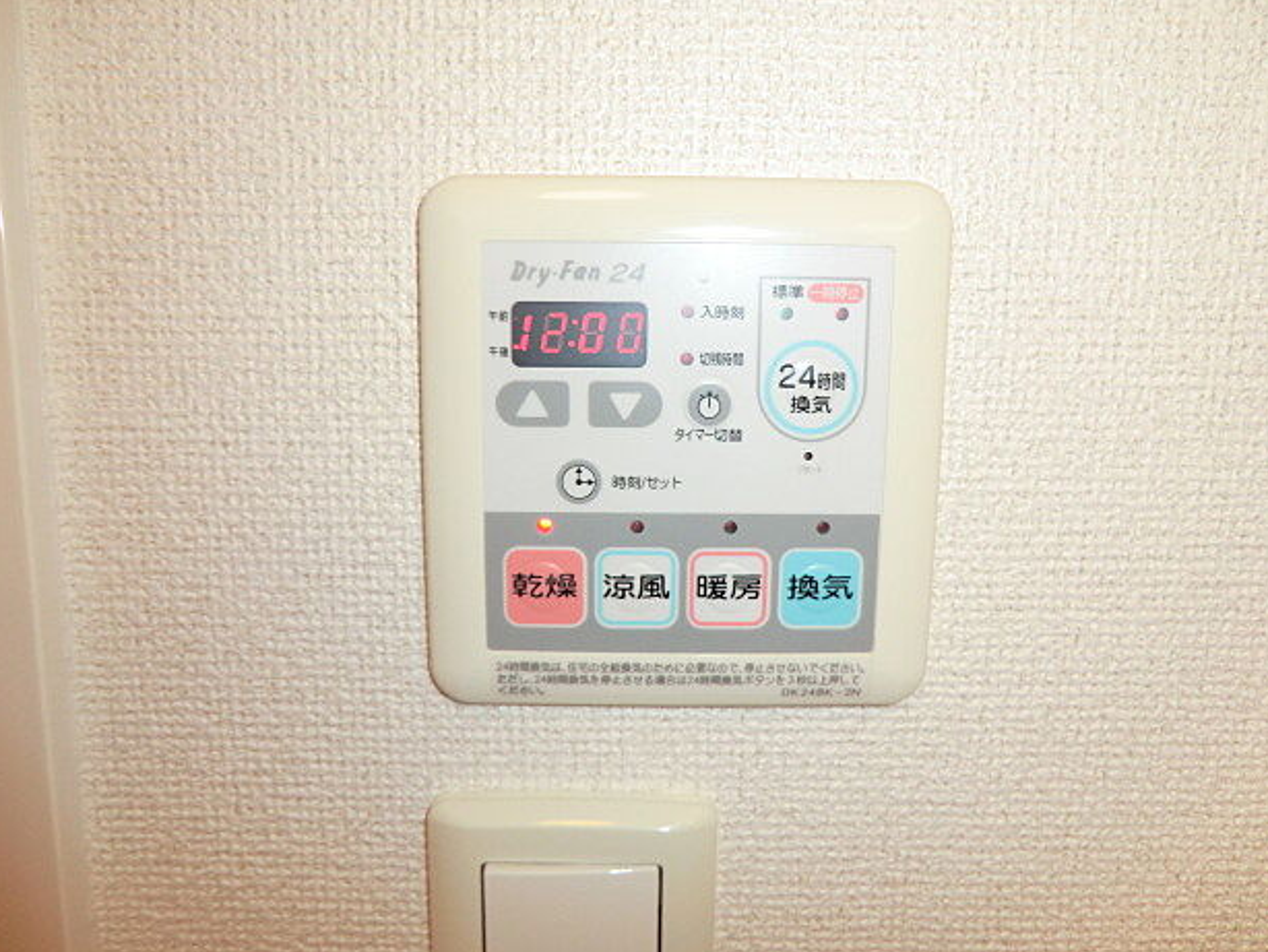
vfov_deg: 54.9
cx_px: 636
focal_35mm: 25
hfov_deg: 69.4
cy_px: 458
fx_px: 916
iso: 200
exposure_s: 1/50
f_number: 3.2
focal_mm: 4.3
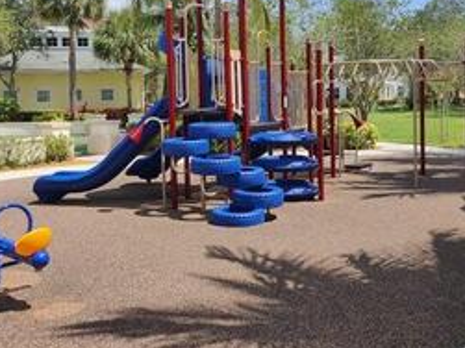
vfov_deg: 33.4
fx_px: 577
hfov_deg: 43.9
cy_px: 131
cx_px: 245
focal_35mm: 43
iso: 125
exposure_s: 1/2470
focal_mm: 4.75
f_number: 1.65
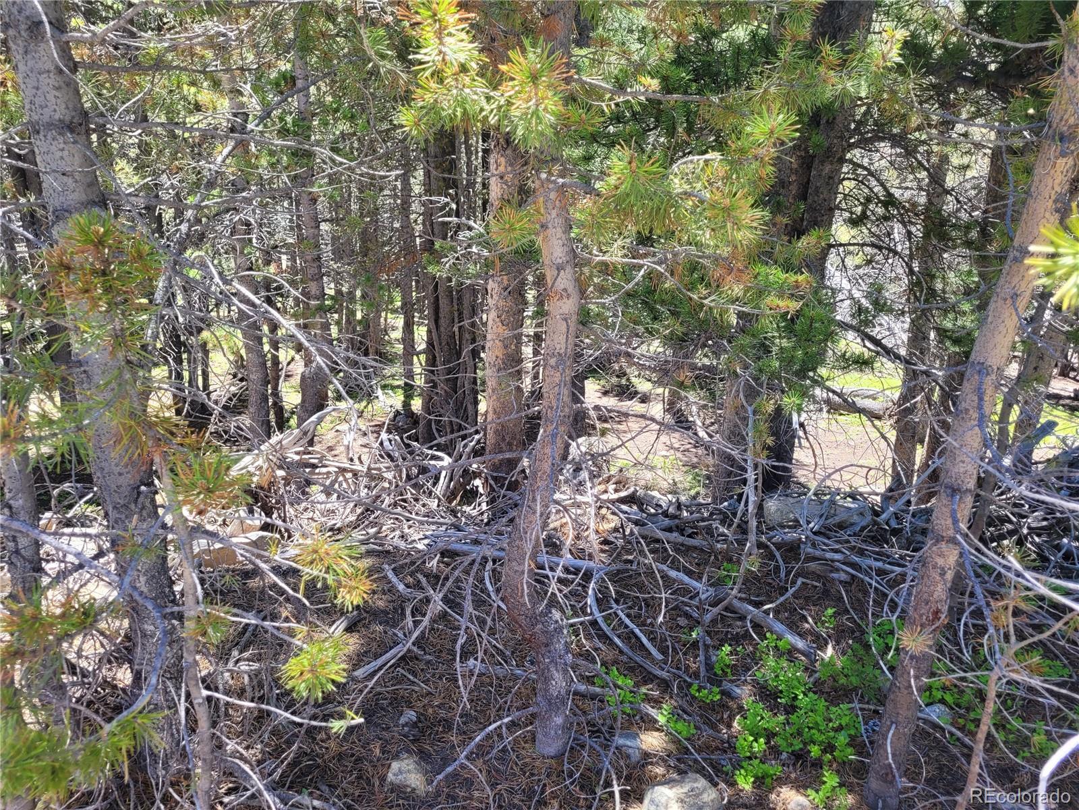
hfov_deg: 67.3
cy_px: 405
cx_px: 540
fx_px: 810
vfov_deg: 53.1
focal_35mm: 26
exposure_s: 1/196
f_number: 1.8
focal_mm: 5.4
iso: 40
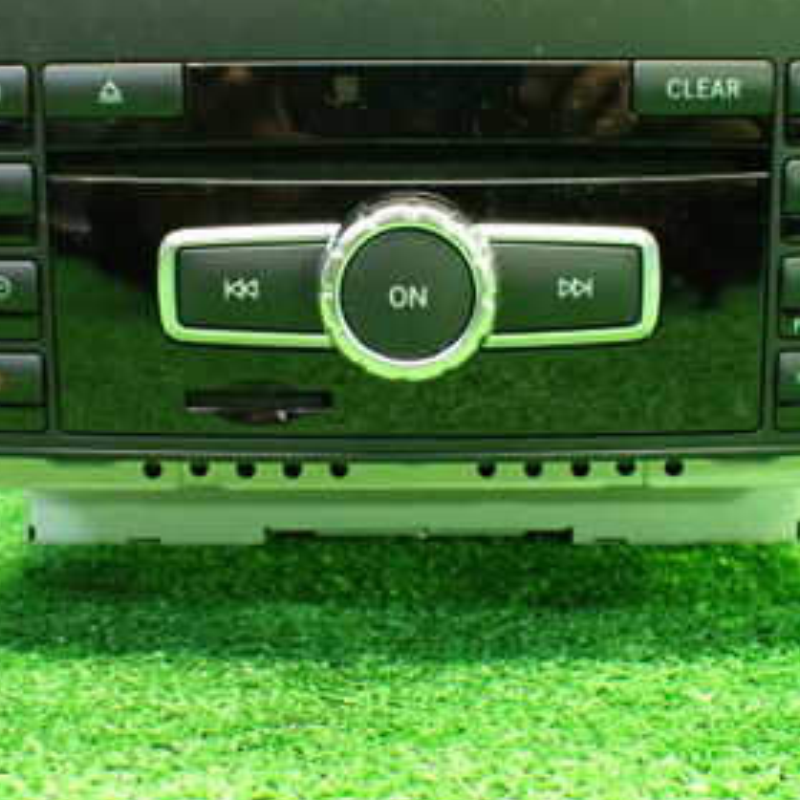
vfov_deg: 29.9
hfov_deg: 30.0
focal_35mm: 57
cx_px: 424
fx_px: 1490
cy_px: 295
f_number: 2.3
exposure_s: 1/40
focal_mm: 5.4
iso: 800
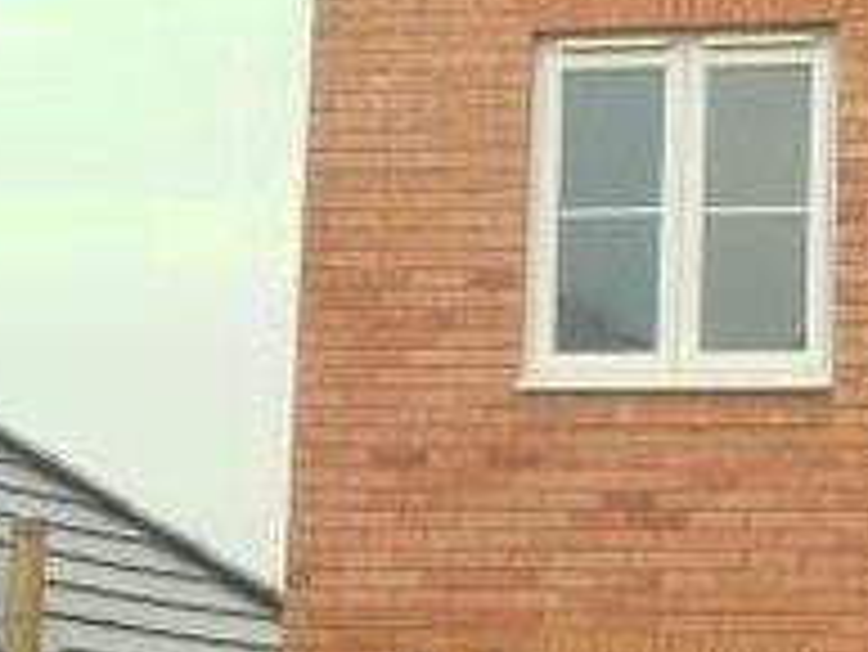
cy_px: 281
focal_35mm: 145
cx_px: 783
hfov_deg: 13.5
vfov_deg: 10.2
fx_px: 3638
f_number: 3.9
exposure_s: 1/30
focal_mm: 6.5
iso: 100
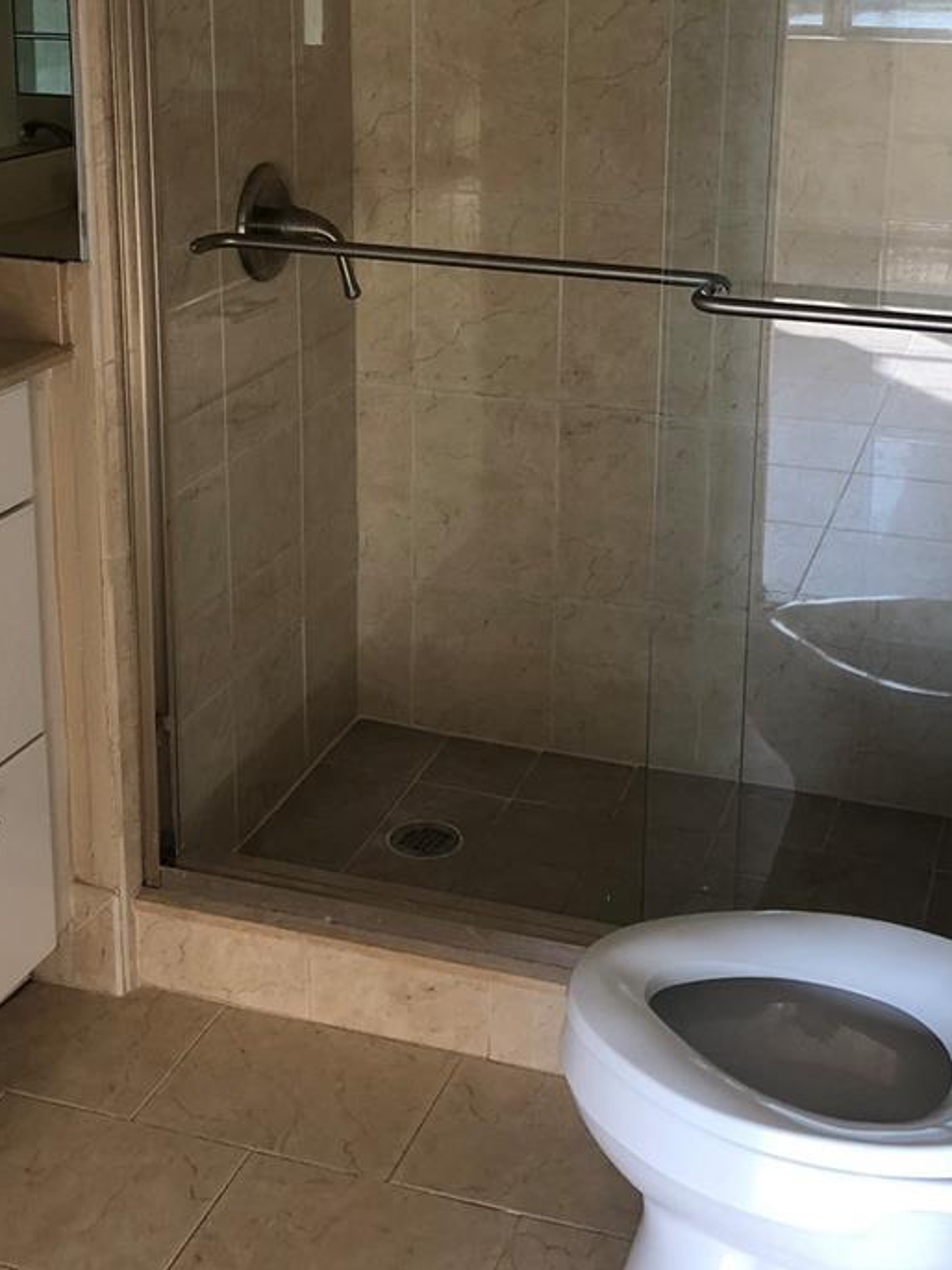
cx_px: 559
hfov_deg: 29.6
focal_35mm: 49
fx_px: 1798
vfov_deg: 38.1
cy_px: 339
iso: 25
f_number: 1.8
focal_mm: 3.99
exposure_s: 1/40
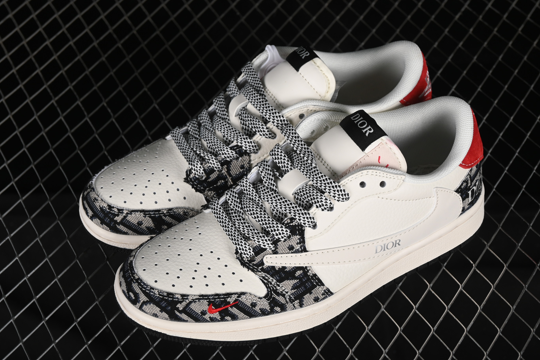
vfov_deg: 18.7
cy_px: 181
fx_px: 1095
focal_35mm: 73
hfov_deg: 27.7
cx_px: 269
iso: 160
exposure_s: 1/160
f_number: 7.1
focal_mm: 48
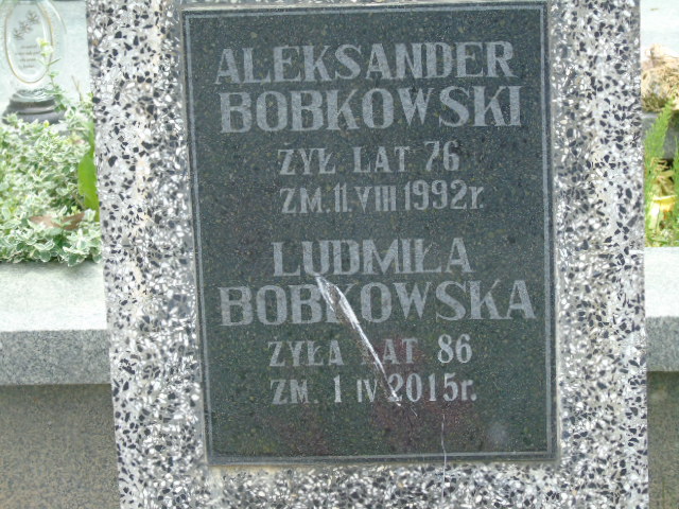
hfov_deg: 13.9
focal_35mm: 142
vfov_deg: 10.4
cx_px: 340
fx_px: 2785
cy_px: 254
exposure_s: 1/125
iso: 250
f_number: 4.7
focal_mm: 25
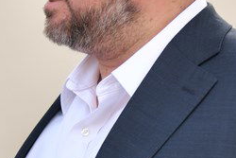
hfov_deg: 8.0
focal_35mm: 253
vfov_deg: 5.4
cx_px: -62
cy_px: 103
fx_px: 1659
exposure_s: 1/160
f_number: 7.1
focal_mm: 55
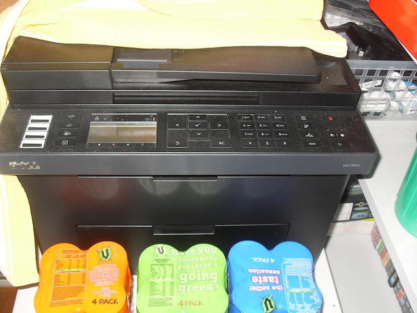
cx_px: 208
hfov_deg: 50.1
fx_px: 446
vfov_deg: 38.7
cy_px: 156
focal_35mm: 37
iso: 100
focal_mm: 6.3
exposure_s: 1/45
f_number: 2.8
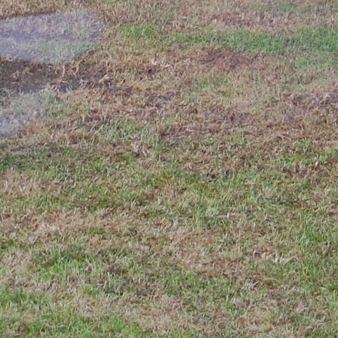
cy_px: 138
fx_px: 1944
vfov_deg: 9.9
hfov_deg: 9.7
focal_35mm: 176
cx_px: -154
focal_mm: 28
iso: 400
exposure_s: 1/160
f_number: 6.3
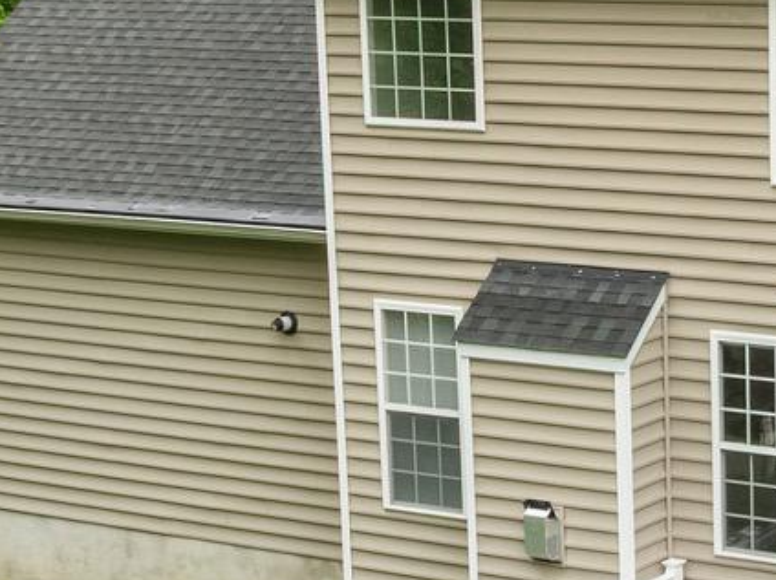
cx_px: 772
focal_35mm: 116
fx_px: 2597
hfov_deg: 16.6
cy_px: 424
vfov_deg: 12.7
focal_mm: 12.29
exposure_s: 1/200
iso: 100
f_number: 4
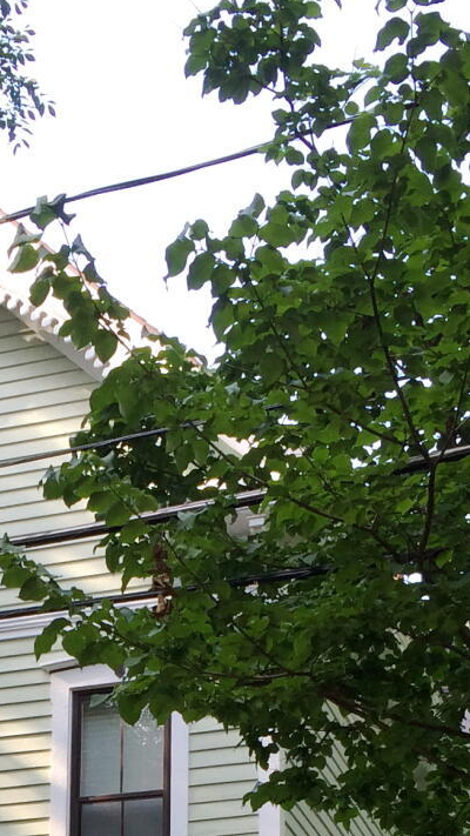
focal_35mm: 92
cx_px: 33
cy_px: 1012
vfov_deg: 21.5
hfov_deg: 13.0
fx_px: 2038
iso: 32
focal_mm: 4.12
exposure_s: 1/268
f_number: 2.2
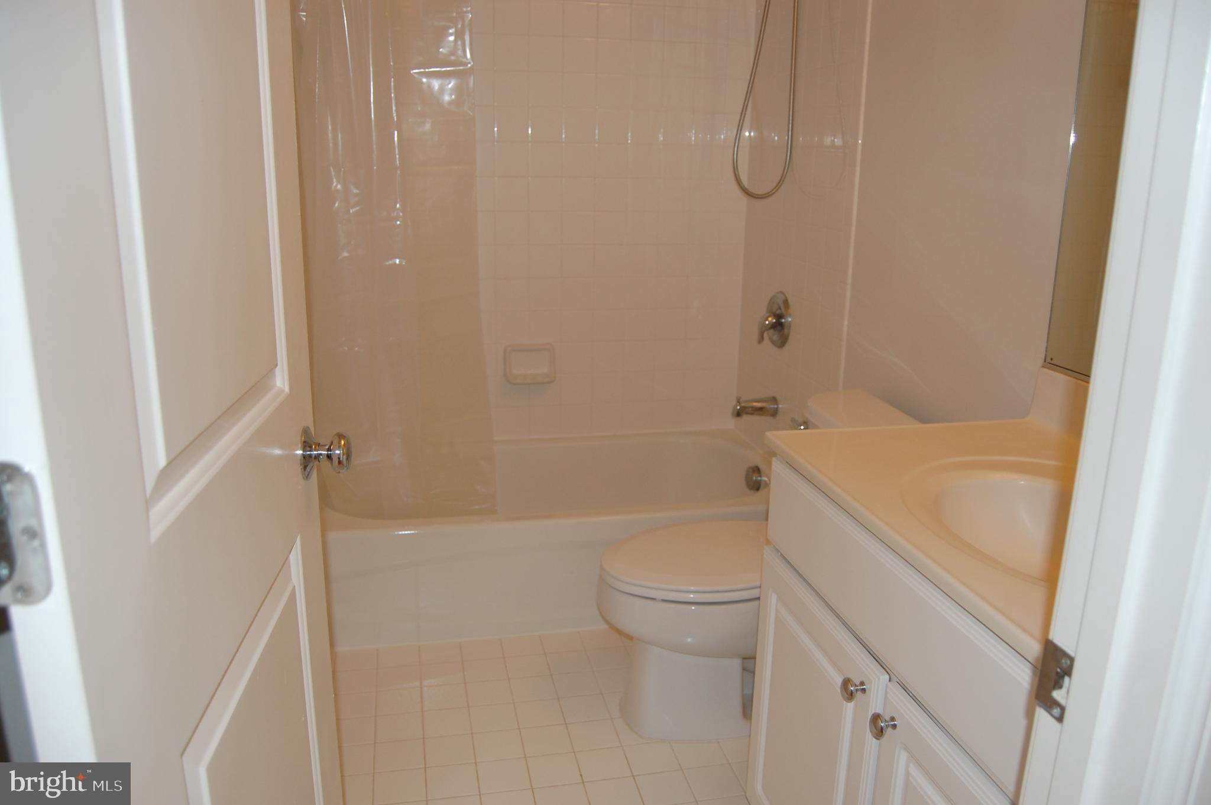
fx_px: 907
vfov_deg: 47.8
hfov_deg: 67.4
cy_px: 402
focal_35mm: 27
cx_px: 606
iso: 400
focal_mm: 18
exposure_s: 1/60
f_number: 3.5
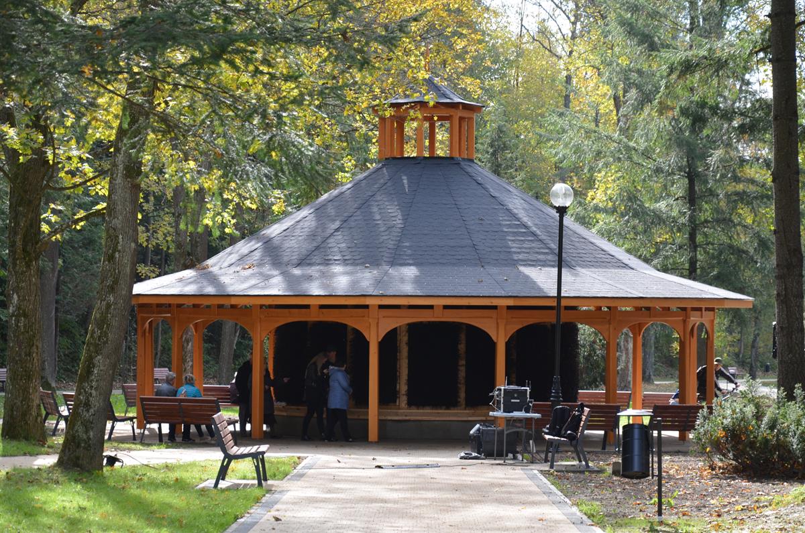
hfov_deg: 22.0
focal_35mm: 93
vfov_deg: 14.6
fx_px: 2075
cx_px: 402
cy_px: 266
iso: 250
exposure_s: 1/125
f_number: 5.6
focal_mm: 62
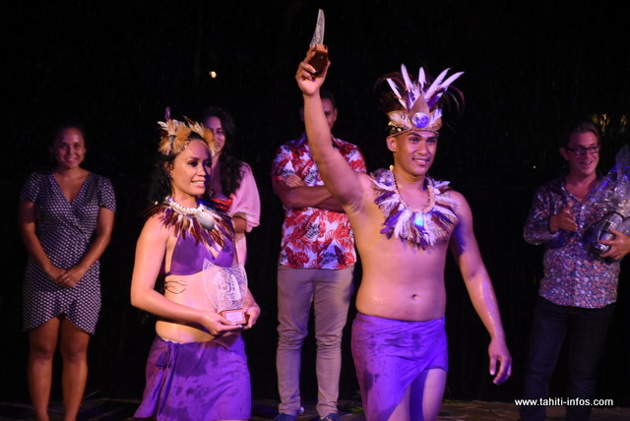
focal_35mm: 142
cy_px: 210
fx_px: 2496
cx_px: 315
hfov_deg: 14.4
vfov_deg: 9.6
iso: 2000
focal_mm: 95
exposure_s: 1/250
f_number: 5.3
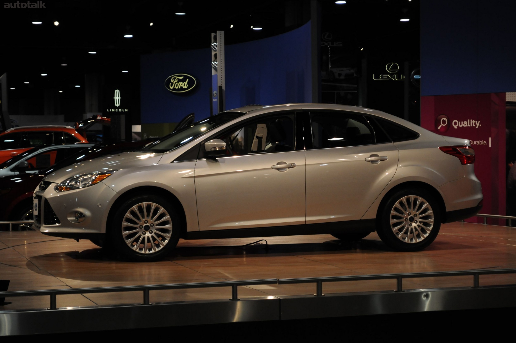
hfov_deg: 24.6
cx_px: 258
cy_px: 172
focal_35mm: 82
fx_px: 1181
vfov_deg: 16.5
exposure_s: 1/250
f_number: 5.6
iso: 800
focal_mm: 55
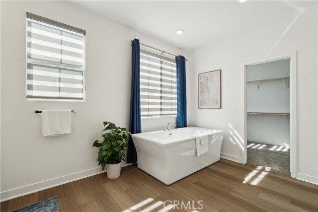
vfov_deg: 73.8
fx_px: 141
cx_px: 159
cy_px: 106
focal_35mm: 16
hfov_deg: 96.7
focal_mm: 16
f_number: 11
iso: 800
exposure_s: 1/40
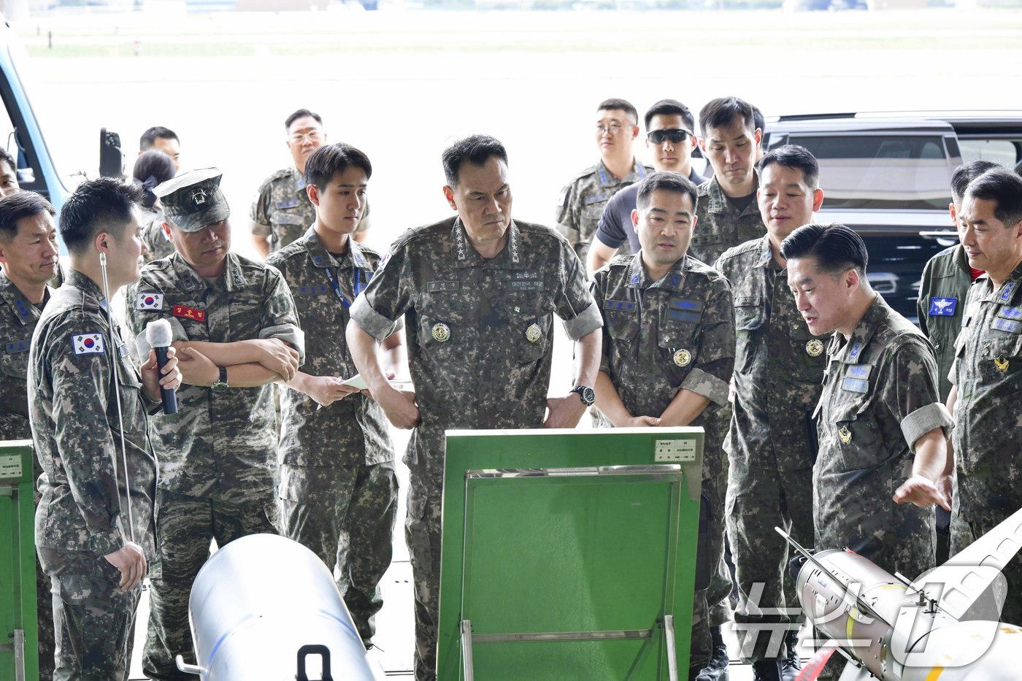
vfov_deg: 10.2
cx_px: 511
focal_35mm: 135
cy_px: 340
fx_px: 3832
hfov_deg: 15.2
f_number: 10
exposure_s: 1/100
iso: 1000
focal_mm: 135
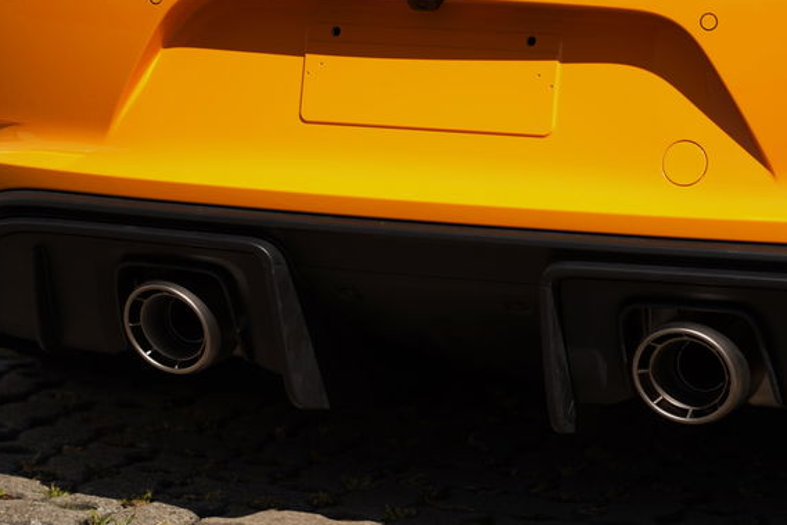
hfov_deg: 14.4
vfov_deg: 9.7
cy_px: 292
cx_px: 407
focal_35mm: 142
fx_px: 3105
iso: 100
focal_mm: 105
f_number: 4.5
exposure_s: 1/640
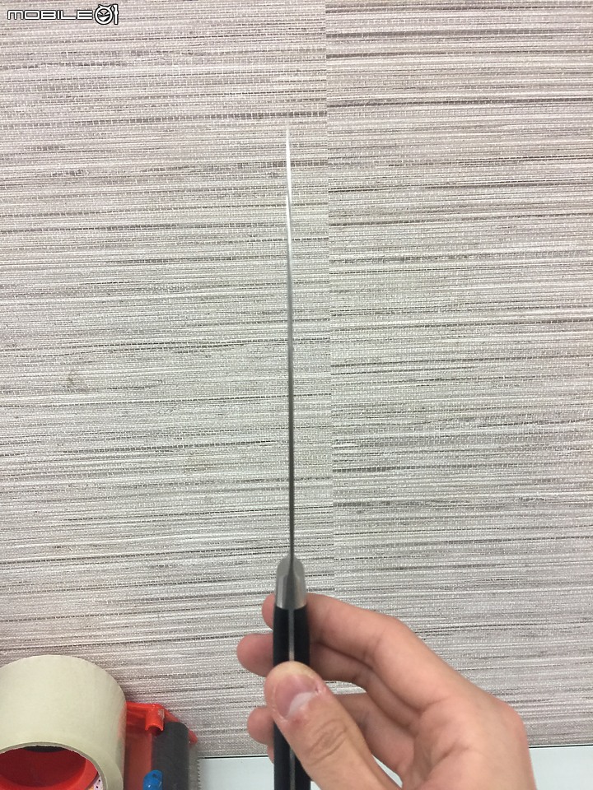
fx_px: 662
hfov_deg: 48.2
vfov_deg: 61.7
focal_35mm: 29
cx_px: 296
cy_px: 395
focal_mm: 4.15
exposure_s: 1/30
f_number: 2.2
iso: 40
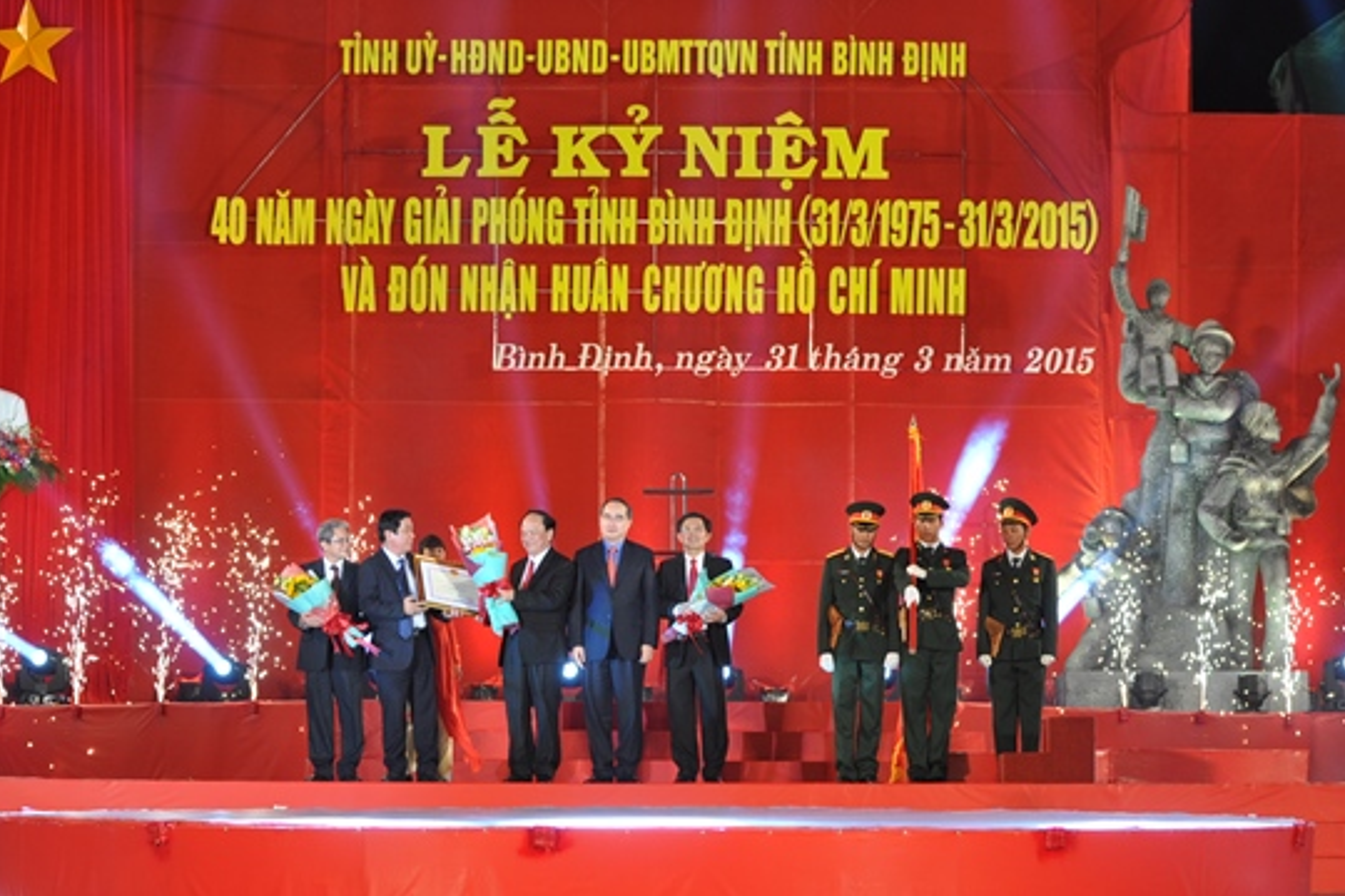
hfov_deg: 16.8
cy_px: 444
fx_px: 4558
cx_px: 680
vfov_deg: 11.2
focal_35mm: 122
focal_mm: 80
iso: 500
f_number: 3.2
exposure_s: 1/160
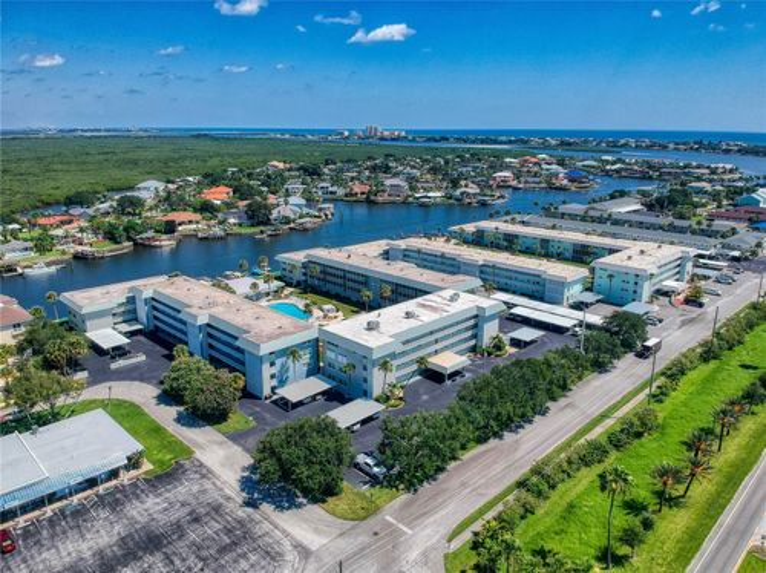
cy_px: 286
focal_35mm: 25
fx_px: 553
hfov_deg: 69.4
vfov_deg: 54.8
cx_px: 383
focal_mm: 4.49
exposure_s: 1/2500
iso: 100
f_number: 2.6
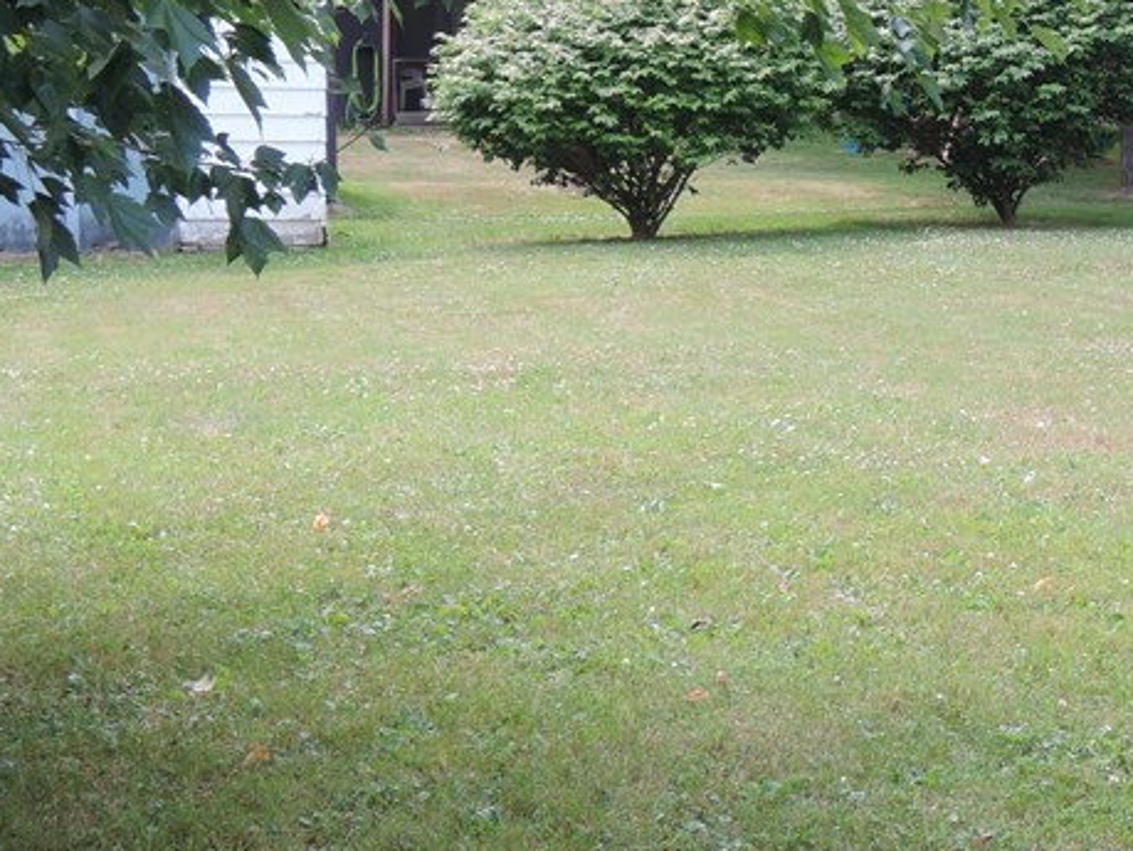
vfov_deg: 18.9
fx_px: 2555
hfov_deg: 23.5
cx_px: 1234
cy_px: 286
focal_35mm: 78
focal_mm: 7.5
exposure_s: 1/60
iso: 80
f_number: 3.5
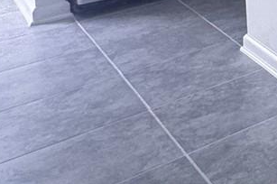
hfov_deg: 16.2
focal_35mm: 76
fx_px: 584
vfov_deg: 14.6
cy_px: -189
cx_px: 623
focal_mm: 2.22
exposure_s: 1/99
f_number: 2.2
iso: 100
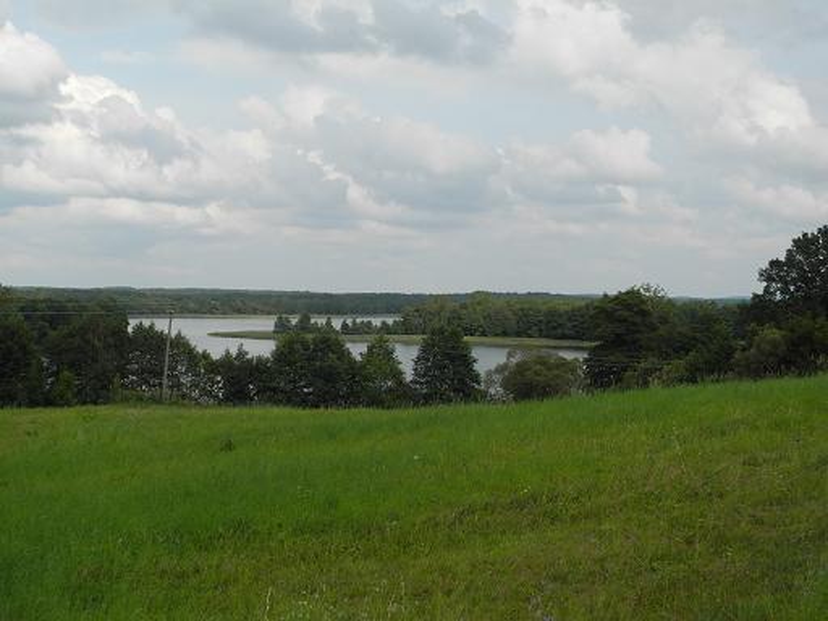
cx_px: 414
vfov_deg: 29.1
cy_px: 310
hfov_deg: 38.2
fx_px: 1196
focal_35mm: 50
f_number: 4
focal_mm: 10.7
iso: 100
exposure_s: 1/1000
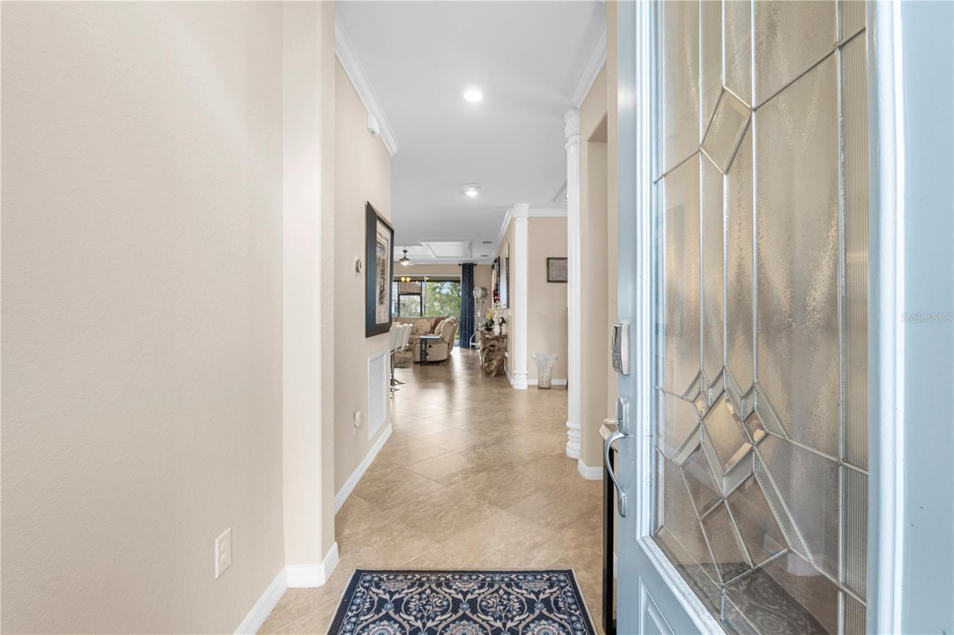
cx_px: 477
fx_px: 397
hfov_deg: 100.4
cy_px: 318
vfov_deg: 77.3
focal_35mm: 15
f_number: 5
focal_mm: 10
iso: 1000
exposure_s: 1/30
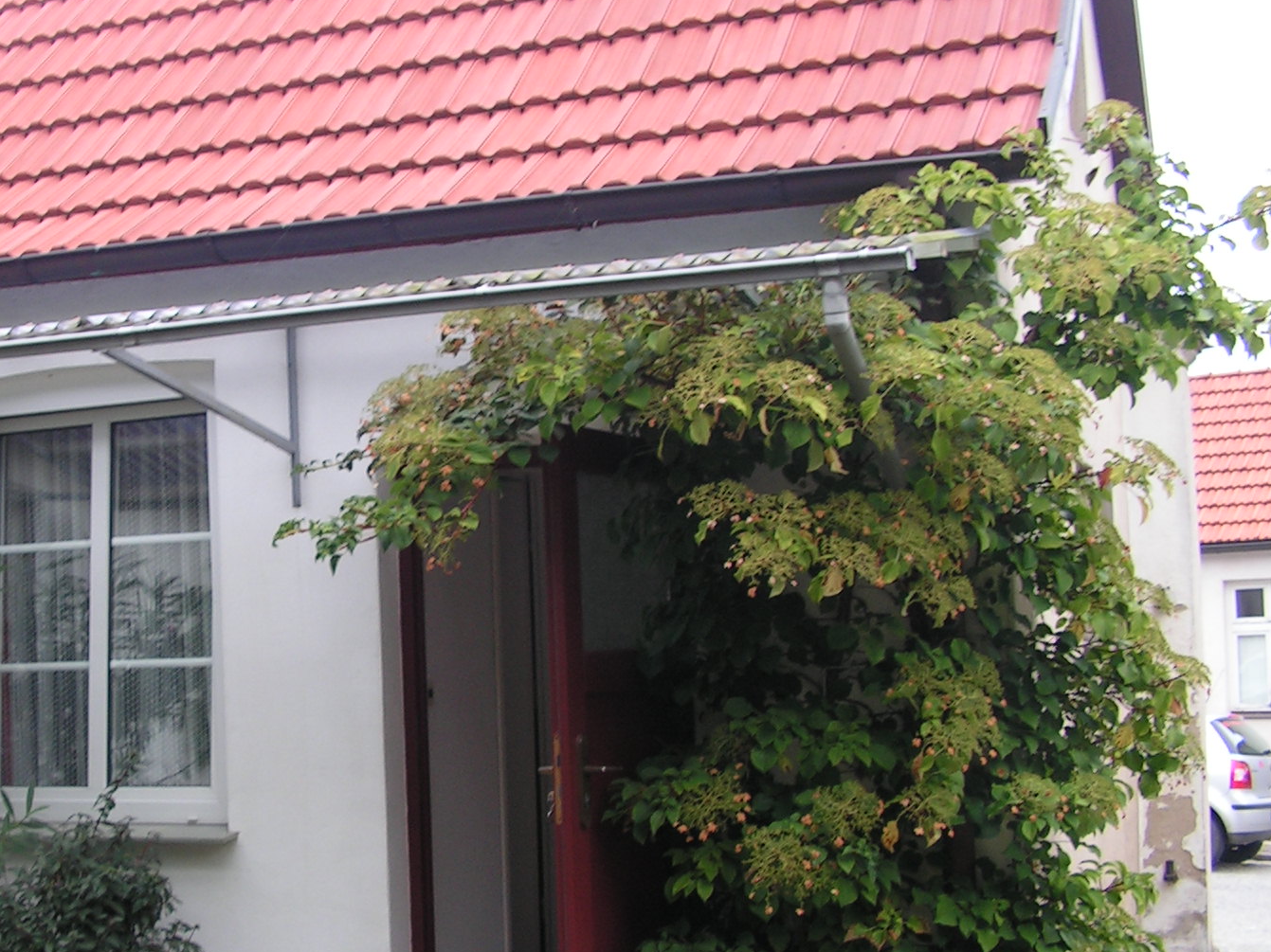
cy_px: 564
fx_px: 2019
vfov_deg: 26.5
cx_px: 333
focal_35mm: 55
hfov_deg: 34.3
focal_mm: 6
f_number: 3.2
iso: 64
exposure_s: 1/60
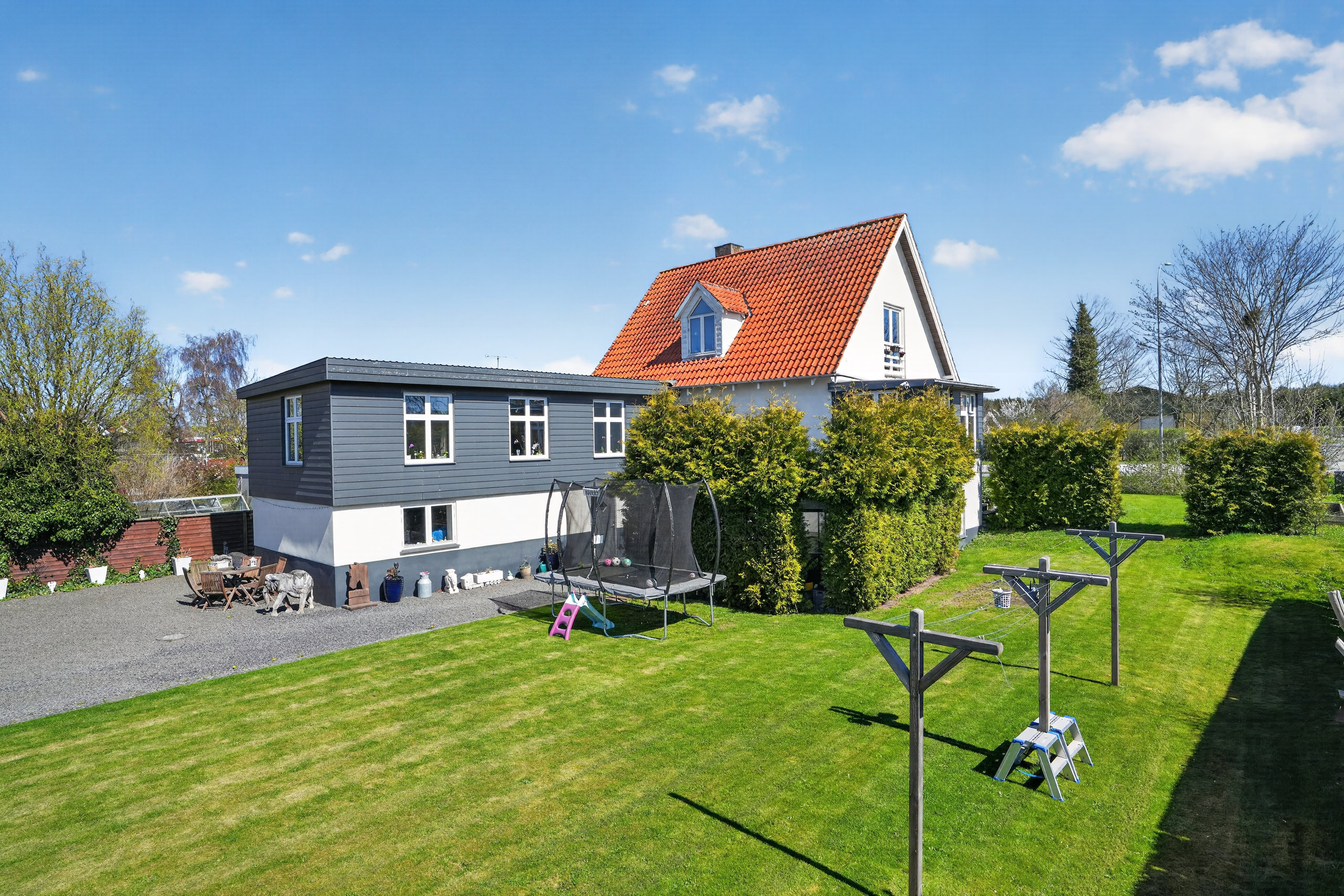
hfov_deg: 86.9
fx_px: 709
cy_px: 448
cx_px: 672
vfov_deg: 64.5
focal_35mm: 19
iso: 400
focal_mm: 19
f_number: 8
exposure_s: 1/500
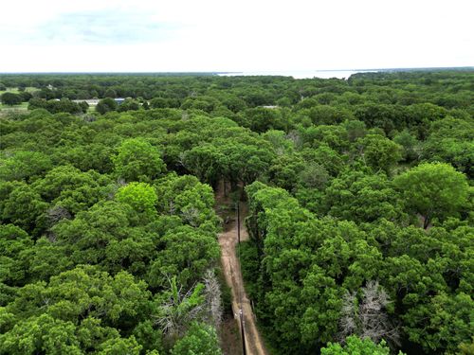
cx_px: 237
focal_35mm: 24
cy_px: 178
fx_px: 329
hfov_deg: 71.6
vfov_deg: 56.8
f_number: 1.7
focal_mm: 6.72
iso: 100
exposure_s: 1/1250
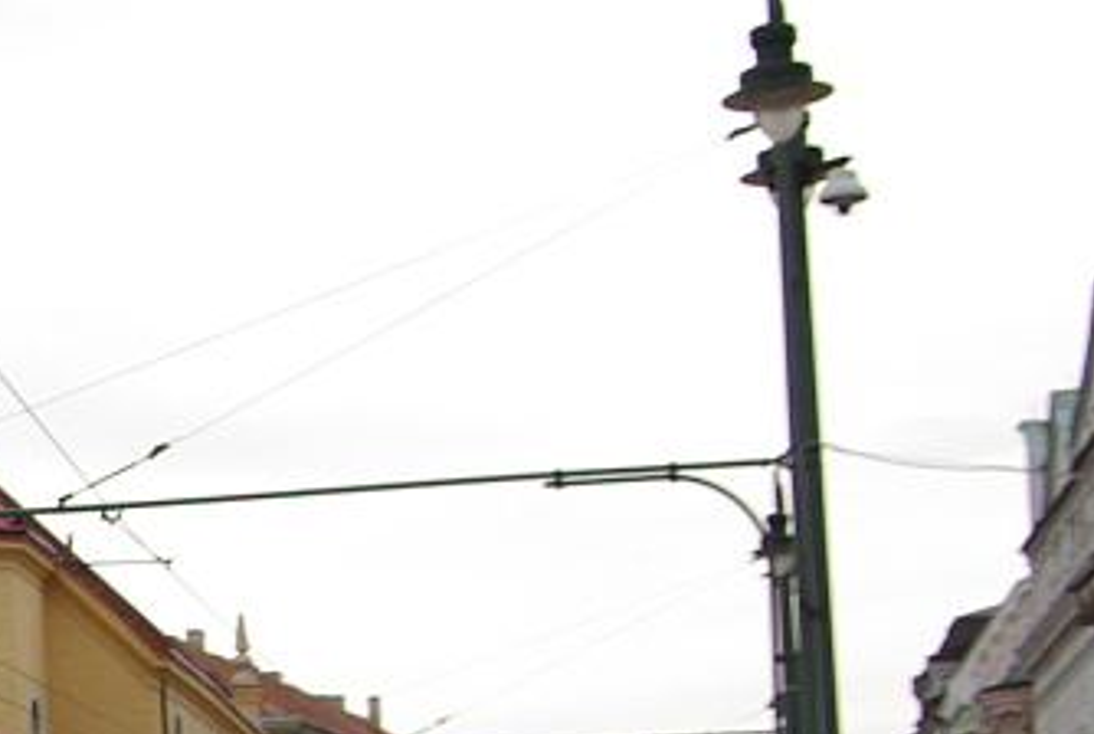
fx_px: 3714
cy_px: 863
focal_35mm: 122
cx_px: -786
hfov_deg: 14.9
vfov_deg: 11.1
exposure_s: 1/200
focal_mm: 23
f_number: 6.3
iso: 400
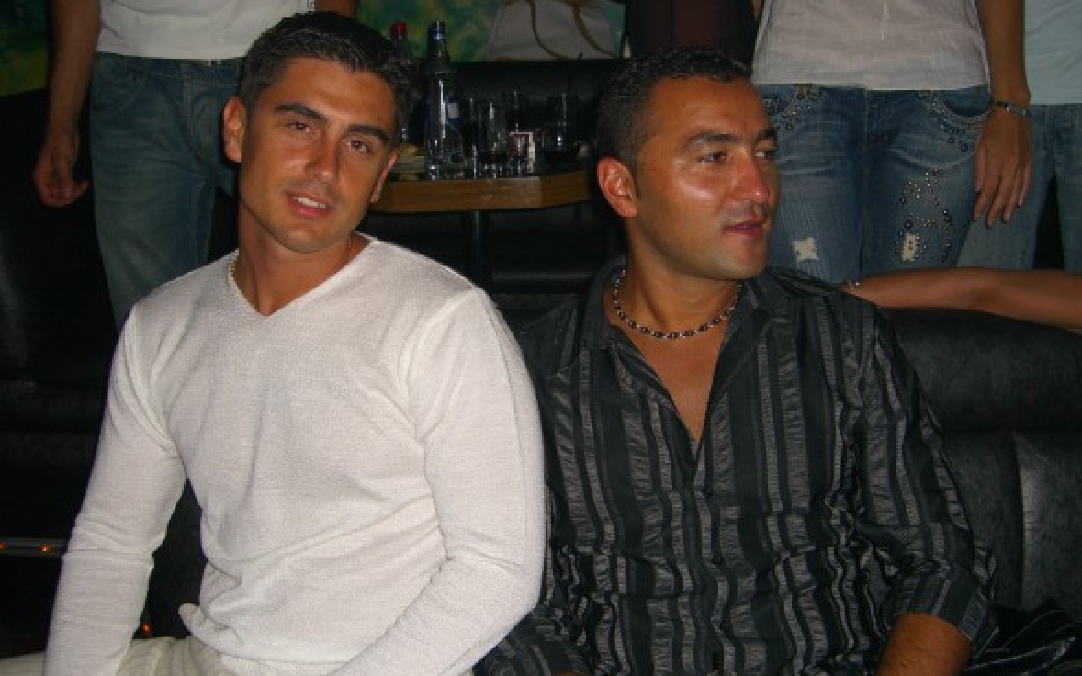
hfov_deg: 48.2
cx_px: 546
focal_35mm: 41
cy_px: 353
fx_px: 1209
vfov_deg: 31.2
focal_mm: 7.9
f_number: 2.8
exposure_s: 1/60
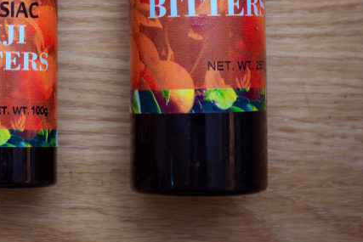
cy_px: -39
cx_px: 48
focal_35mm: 120
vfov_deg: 11.2
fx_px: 1210
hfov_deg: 16.9
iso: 800
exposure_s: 1/160
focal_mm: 50
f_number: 5
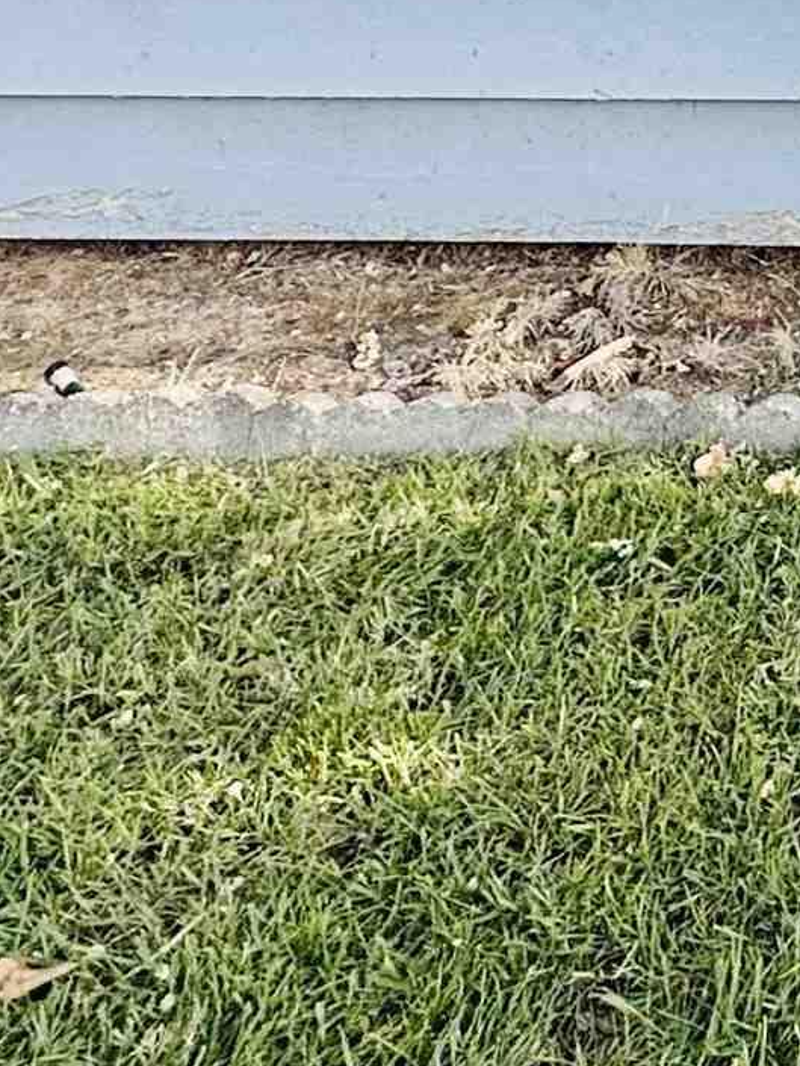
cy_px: -576
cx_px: 1568
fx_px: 1879
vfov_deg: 24.1
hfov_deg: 17.6
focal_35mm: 61
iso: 40
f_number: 2.2
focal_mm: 2.22
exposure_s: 1/445
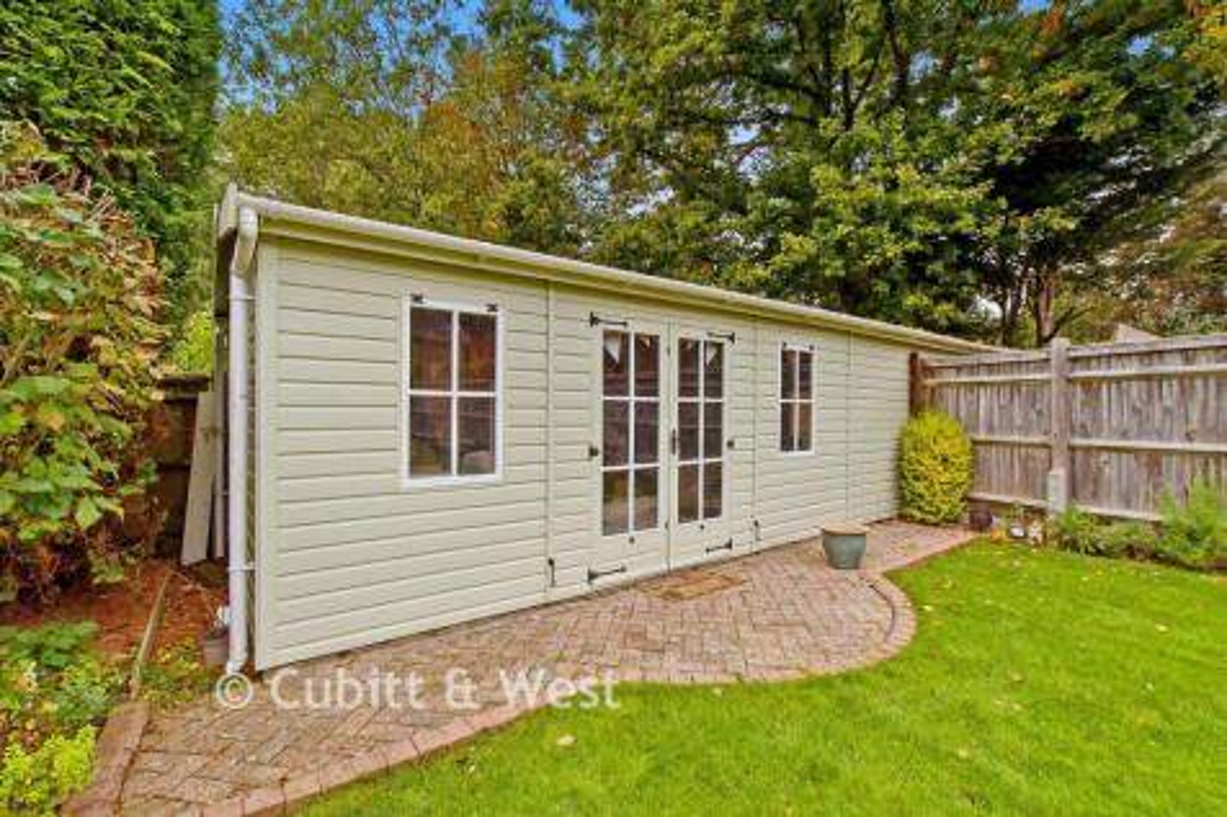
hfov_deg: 100.4
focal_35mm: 15
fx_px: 511
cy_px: 408
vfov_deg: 77.3
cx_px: 614
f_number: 8
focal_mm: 10
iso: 400
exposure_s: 1/200
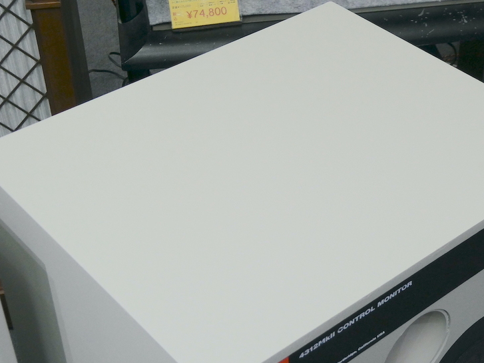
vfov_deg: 22.2
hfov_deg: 29.3
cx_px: 292
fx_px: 923
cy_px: 211
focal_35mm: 66
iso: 200
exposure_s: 1/25
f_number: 4.1
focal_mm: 9
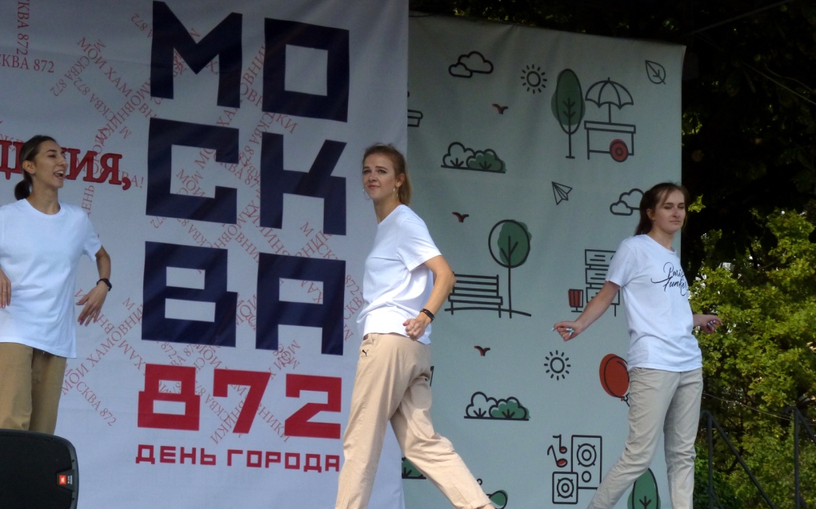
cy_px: 279
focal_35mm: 116
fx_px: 2579
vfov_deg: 11.3
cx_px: 407
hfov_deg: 18.0
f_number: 5.6
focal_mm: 19.4
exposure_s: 1/500
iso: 200
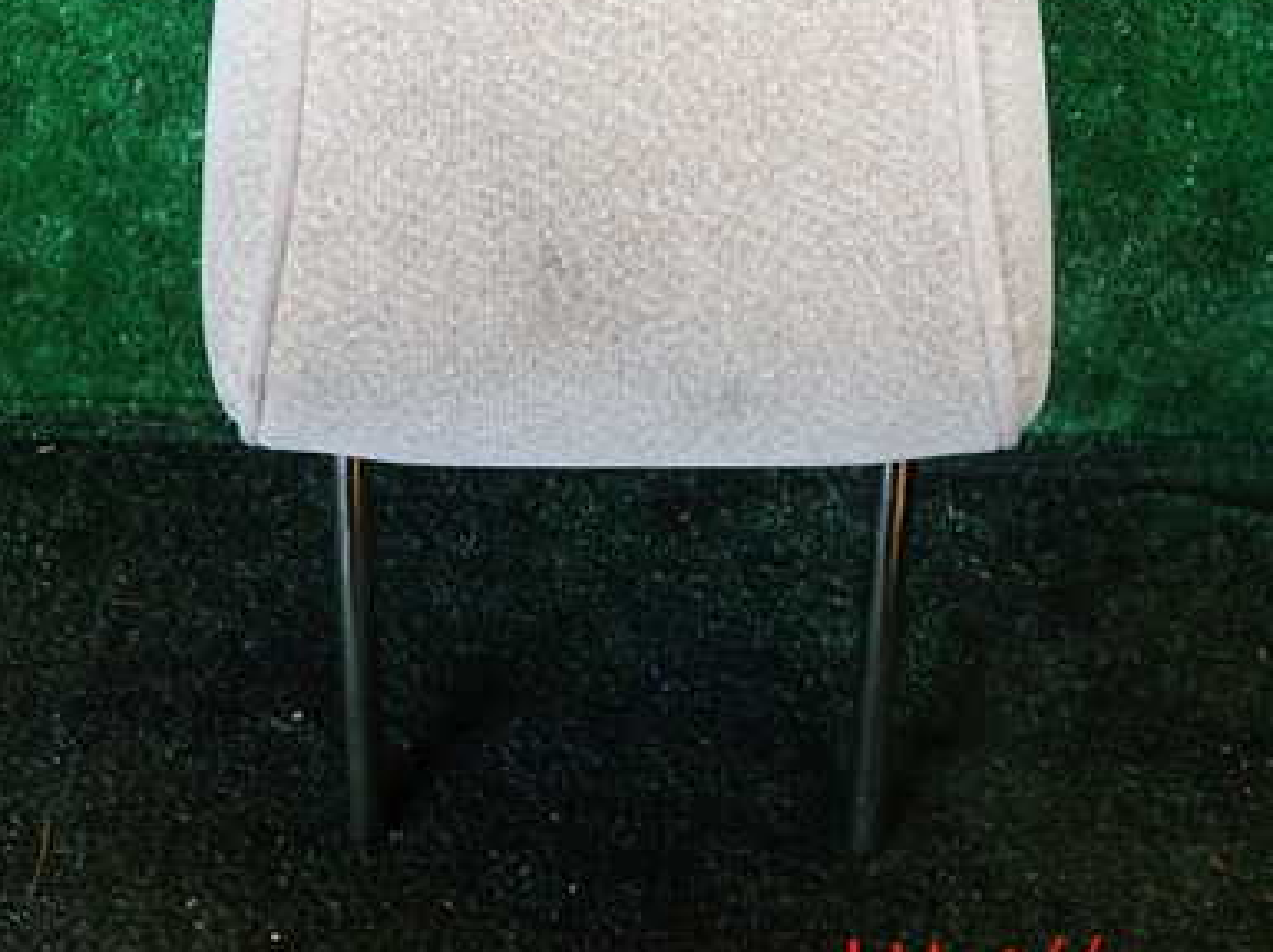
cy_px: 271
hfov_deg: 47.9
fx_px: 1433
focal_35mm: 39
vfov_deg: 36.1
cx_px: 602
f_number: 2
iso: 200
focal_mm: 4.5
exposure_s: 1/60
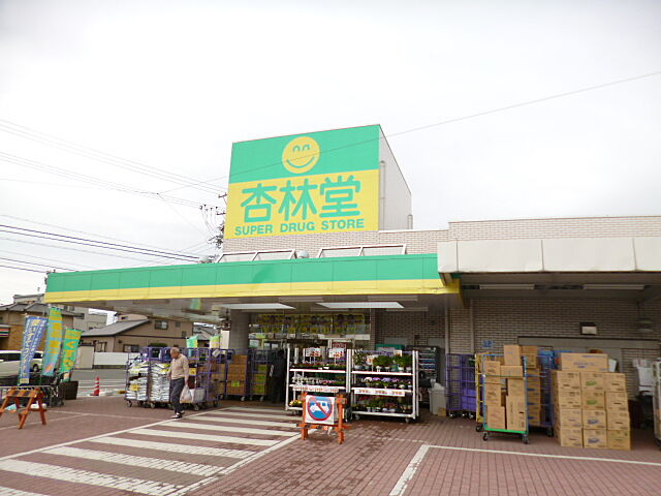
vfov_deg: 56.8
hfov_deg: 71.6
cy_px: 248
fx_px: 458
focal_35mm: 24
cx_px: 330
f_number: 2.5
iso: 100
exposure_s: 1/500
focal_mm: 4.3
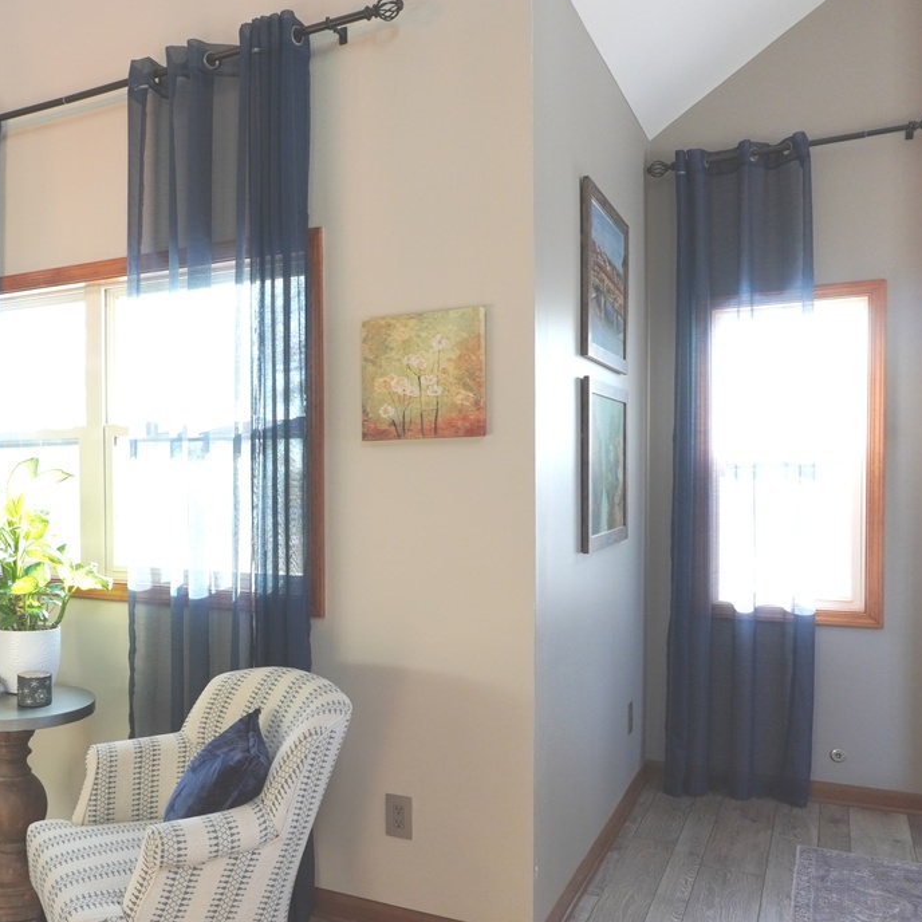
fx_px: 994
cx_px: 182
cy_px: 509
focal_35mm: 33
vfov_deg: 49.7
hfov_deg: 47.0
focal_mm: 11
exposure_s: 1/30
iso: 320
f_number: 6.3
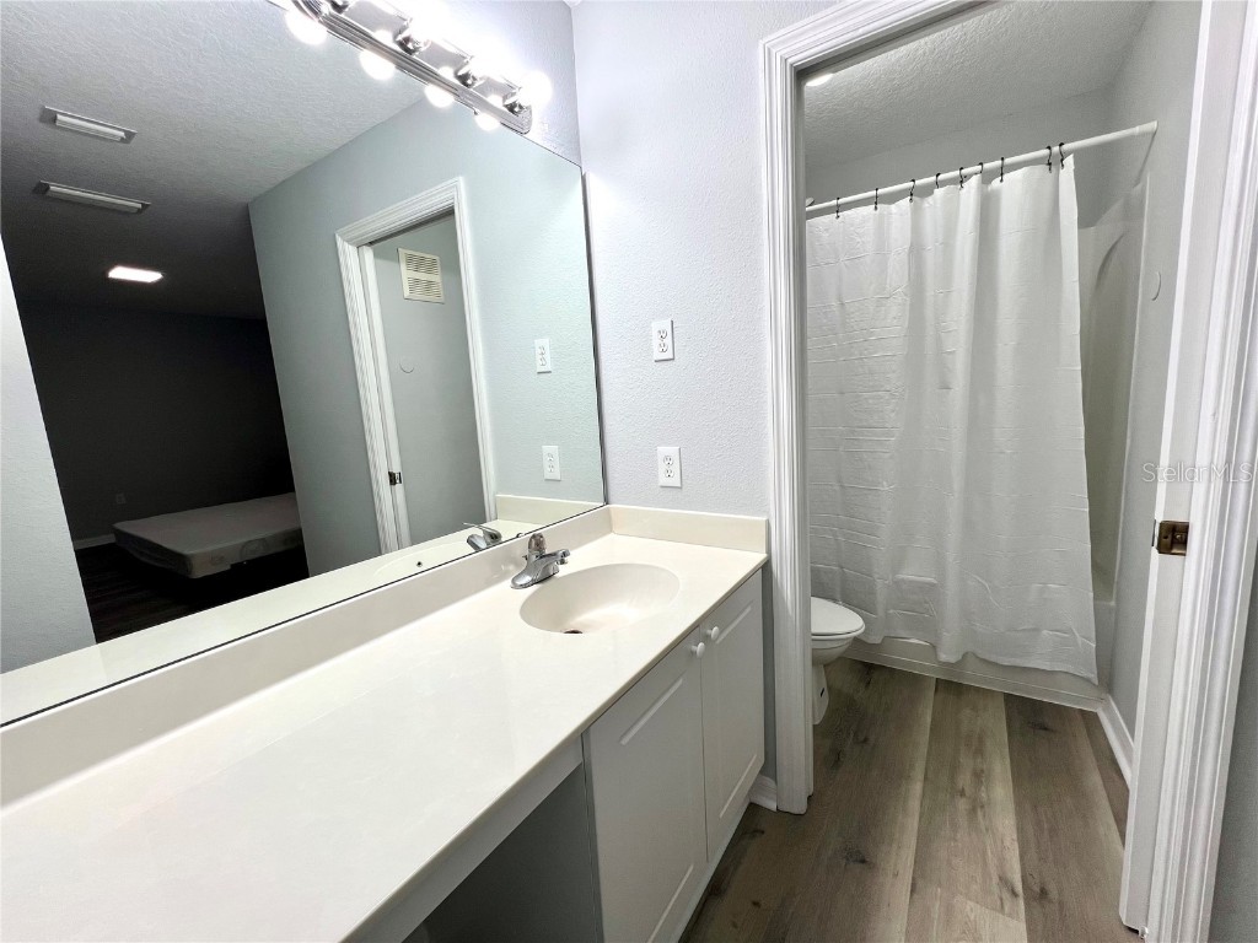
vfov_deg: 89.9
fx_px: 472
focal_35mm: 13
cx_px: 629
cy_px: 472
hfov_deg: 106.2
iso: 40
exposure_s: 1/120
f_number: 1.8
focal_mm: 1.57
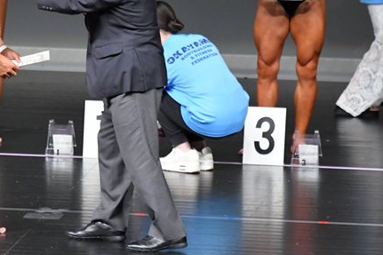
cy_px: 65
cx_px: 106
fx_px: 6019
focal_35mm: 566
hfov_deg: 3.6
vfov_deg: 2.4
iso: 5000
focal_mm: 210
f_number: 5.6
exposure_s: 1/400
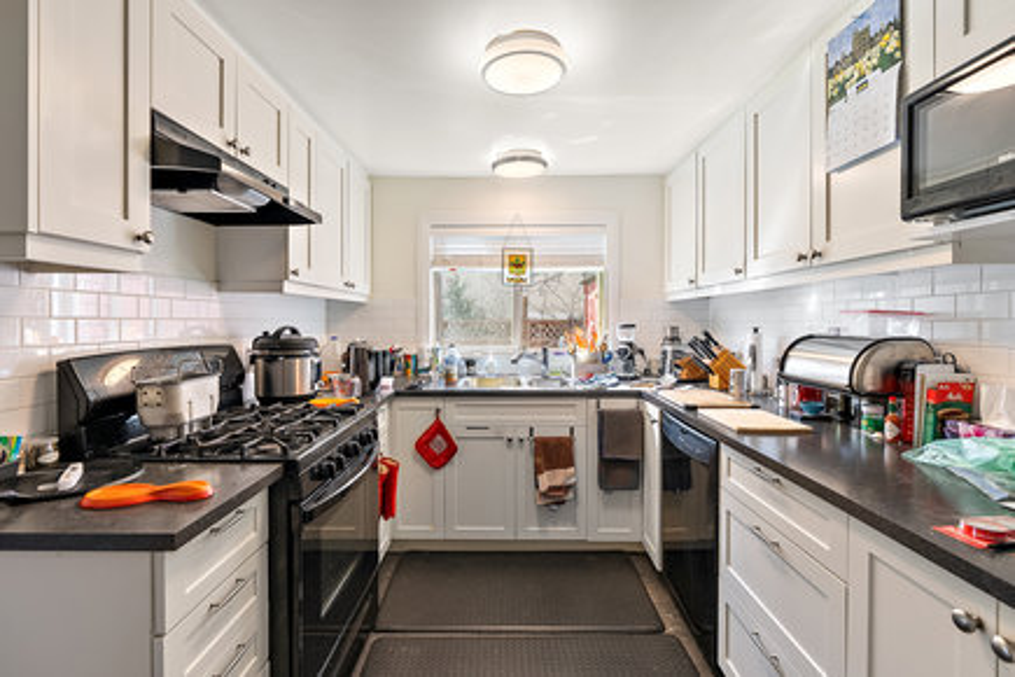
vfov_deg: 73.7
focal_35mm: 16
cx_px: 508
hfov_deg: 96.7
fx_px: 451
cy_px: 338
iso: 320
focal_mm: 16
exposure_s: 1/6
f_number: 7.1
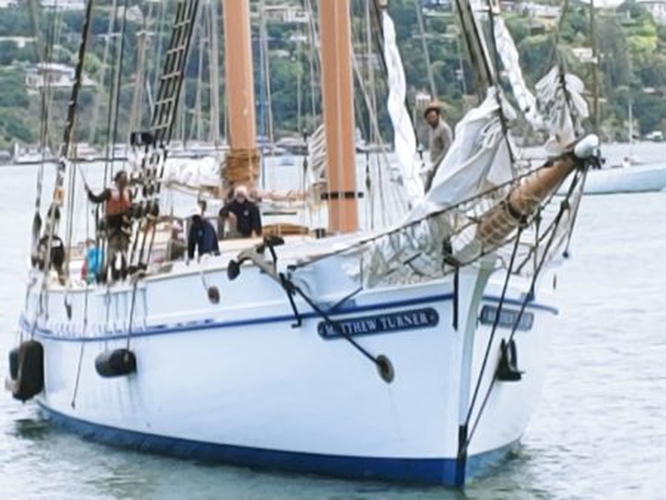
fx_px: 3888
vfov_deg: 7.4
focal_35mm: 202
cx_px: 333
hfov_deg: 9.8
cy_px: 250
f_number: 1.5
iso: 50
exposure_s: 1/1961
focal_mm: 4.23
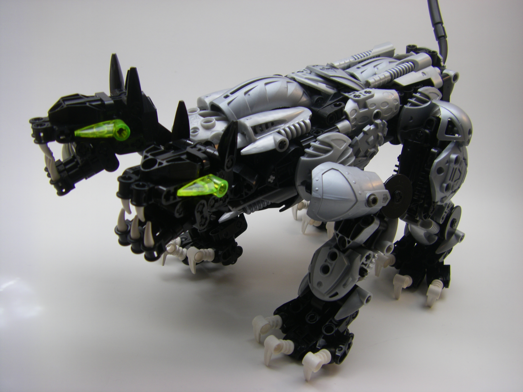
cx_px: 262
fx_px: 574
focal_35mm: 38
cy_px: 196
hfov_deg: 49.0
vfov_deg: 37.7
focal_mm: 6.3
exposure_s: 1/50
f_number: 3.5
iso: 64
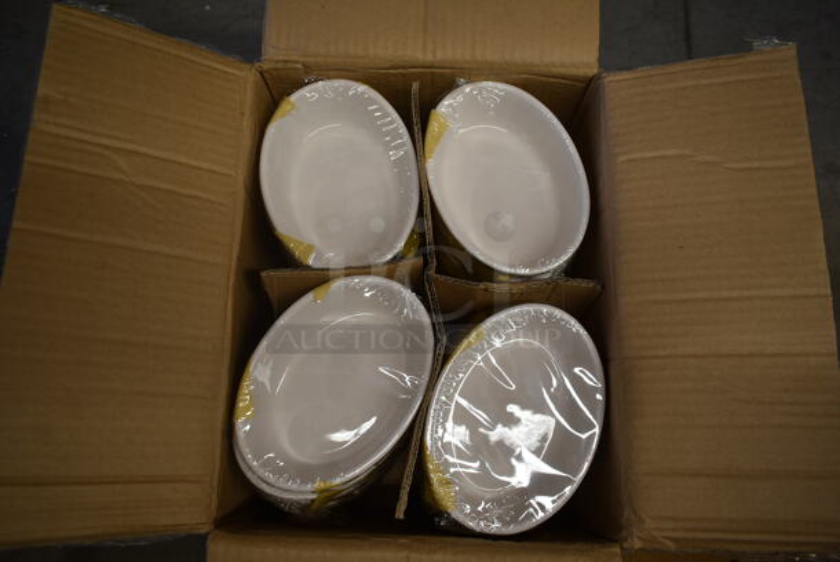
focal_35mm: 27
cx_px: 420
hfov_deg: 67.3
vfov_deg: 48.0
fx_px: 631
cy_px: 281
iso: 100
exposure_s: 1/30
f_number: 3.5
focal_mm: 18
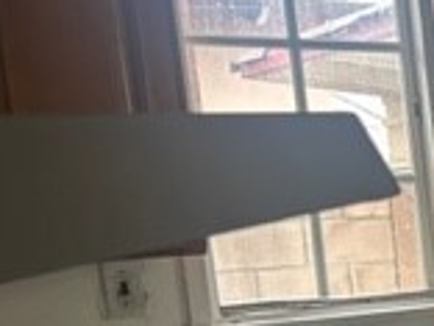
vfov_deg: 13.4
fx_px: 1342
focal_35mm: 107
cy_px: 418
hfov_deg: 14.9
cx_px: 882
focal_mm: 5.7
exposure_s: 1/121
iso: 40
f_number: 1.5
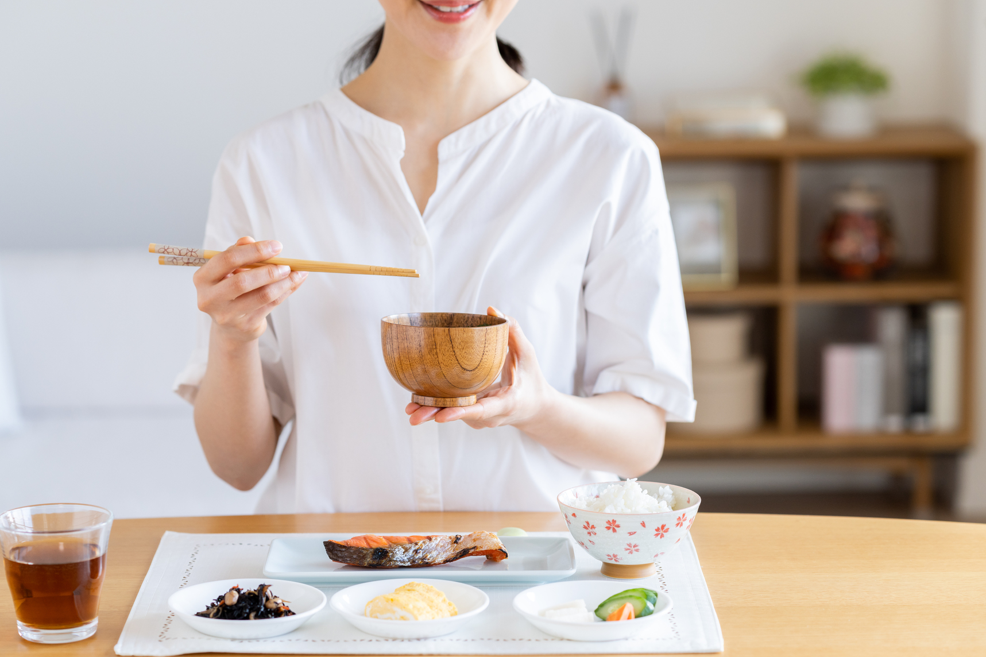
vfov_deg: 13.8
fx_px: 2711
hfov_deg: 20.6
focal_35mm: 99
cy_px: 332
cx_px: 454
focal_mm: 85
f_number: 2.8
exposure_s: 1/250
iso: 320
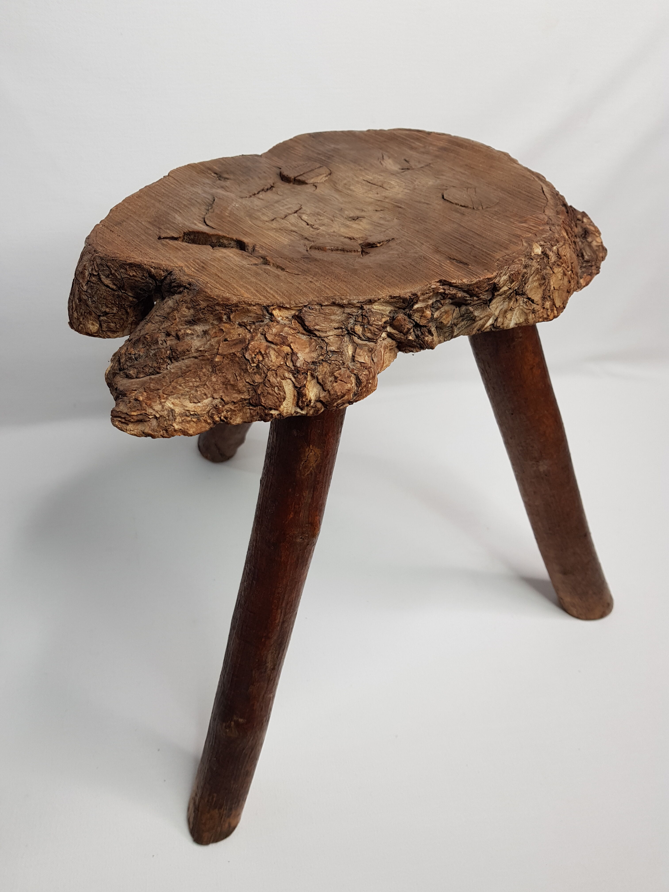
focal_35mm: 26
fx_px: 670
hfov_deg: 53.1
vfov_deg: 67.3
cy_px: 446
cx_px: 334
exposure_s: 1/100
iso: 50
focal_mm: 4.2
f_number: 1.7
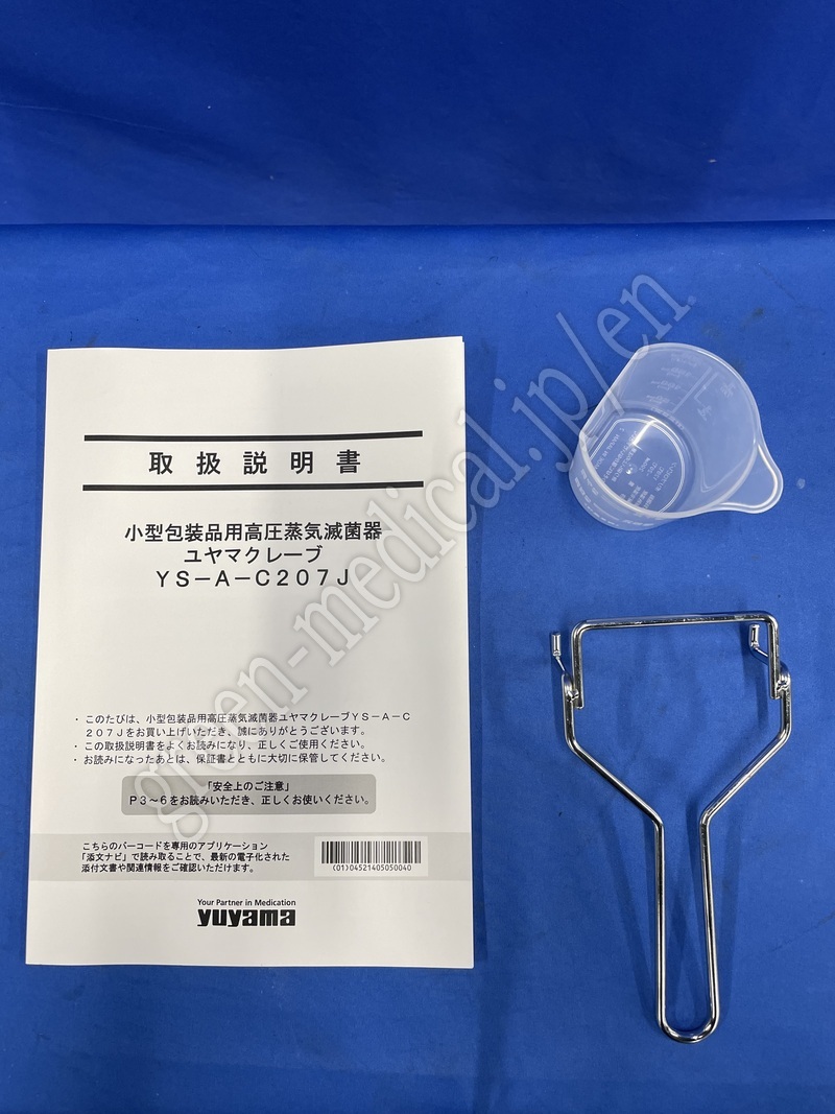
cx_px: 418
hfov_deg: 53.1
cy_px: 557
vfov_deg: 67.3
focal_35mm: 26
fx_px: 836
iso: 100
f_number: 1.6
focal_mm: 4.2
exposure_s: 1/121
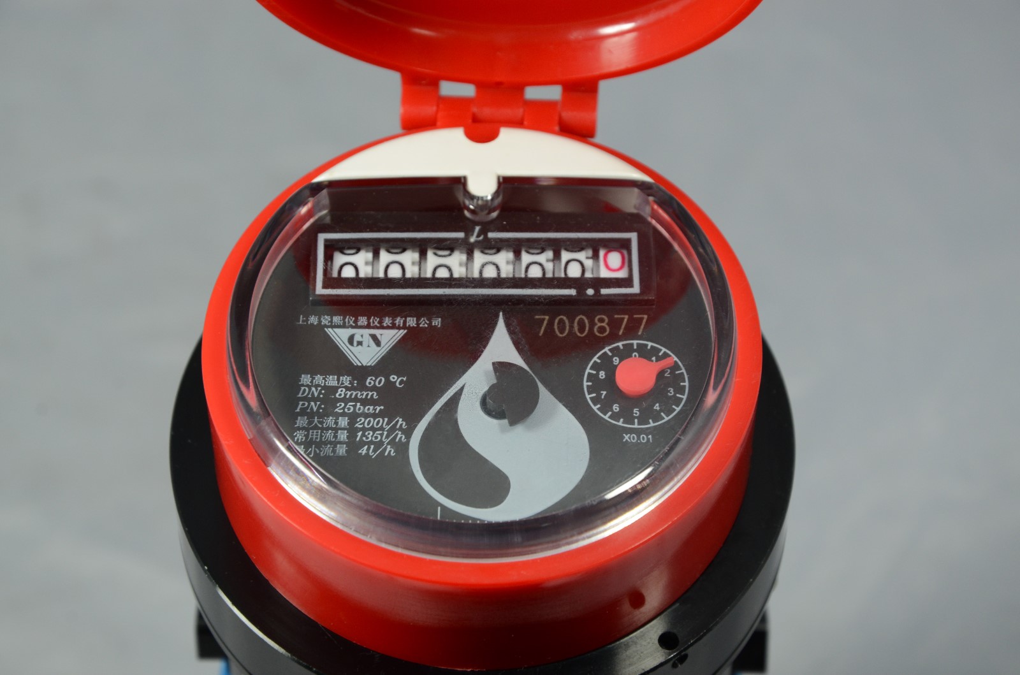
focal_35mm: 128
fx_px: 3604
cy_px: 338
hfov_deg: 16.1
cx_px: 510
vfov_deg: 10.7
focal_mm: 85
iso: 500
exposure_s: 1/60
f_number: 10
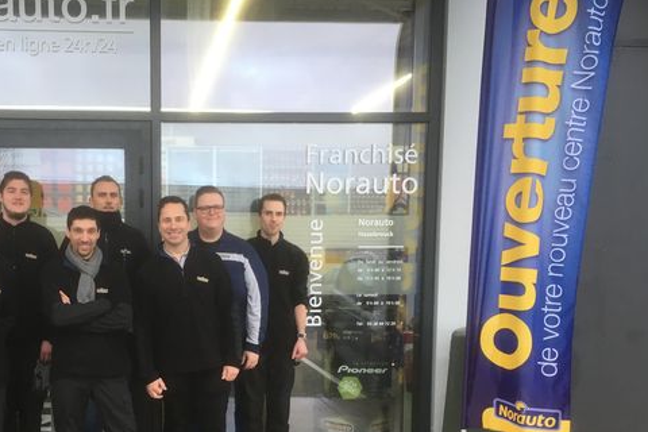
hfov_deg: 43.5
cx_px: 185
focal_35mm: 44
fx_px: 792
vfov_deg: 30.0
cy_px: 325
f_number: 2.2
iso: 25
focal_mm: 4.15
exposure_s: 1/33
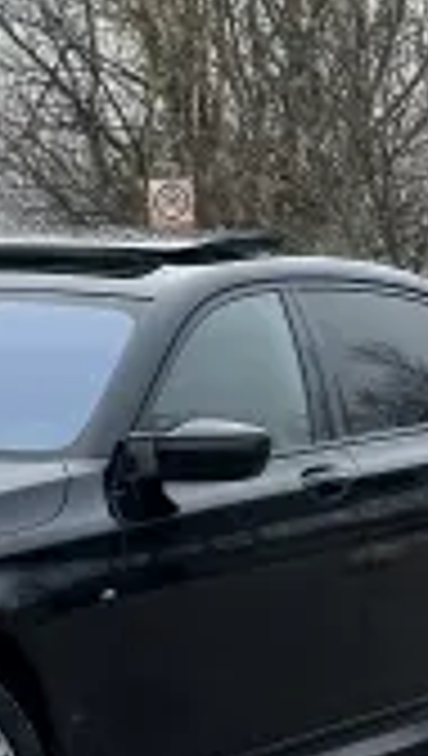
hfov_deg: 10.6
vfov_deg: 19.1
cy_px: 459
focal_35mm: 112
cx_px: -108
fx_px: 2251
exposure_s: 1/1357
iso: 64
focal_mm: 6.86
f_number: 1.78
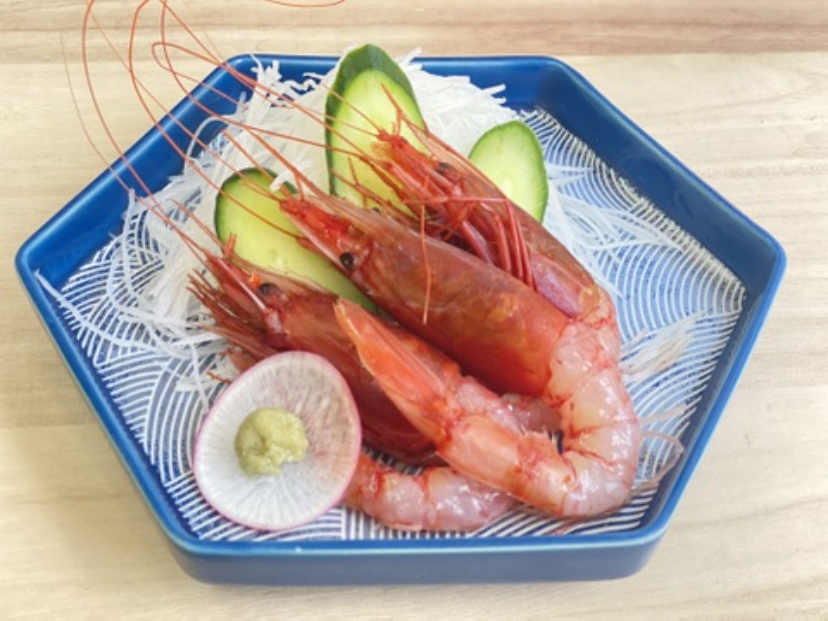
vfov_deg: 28.0
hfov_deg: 36.8
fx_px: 1244
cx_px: 414
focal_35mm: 52
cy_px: 310
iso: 125
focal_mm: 6
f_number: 2
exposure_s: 1/122
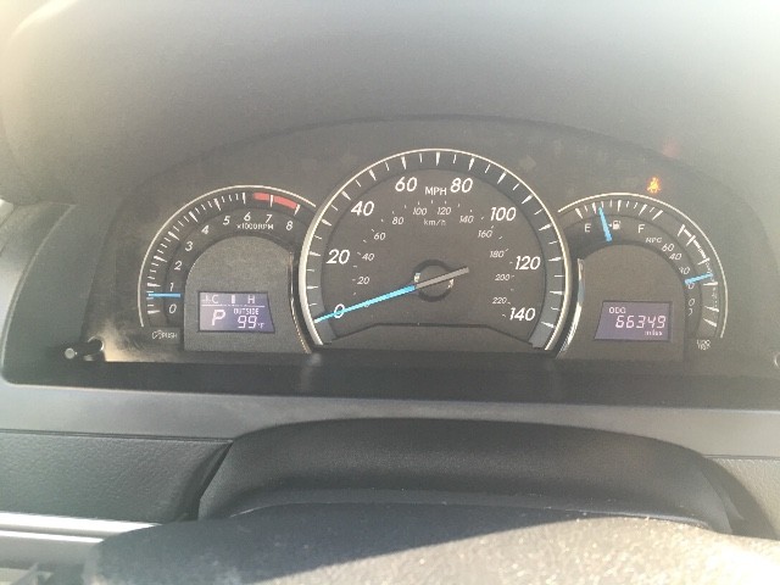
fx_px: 653
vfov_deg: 48.2
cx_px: 390
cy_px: 292
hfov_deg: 61.7
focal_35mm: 29
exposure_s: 1/30
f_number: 2.2
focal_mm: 4.15
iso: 32
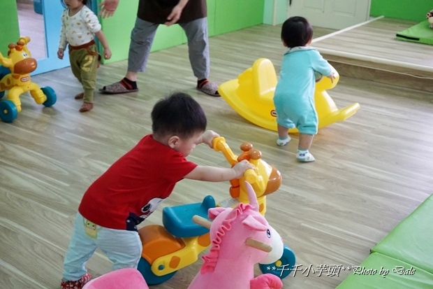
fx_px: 559
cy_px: 144
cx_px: 216
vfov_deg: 28.9
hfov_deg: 42.3
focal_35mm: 46
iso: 3200
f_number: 5
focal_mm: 31
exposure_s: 1/100
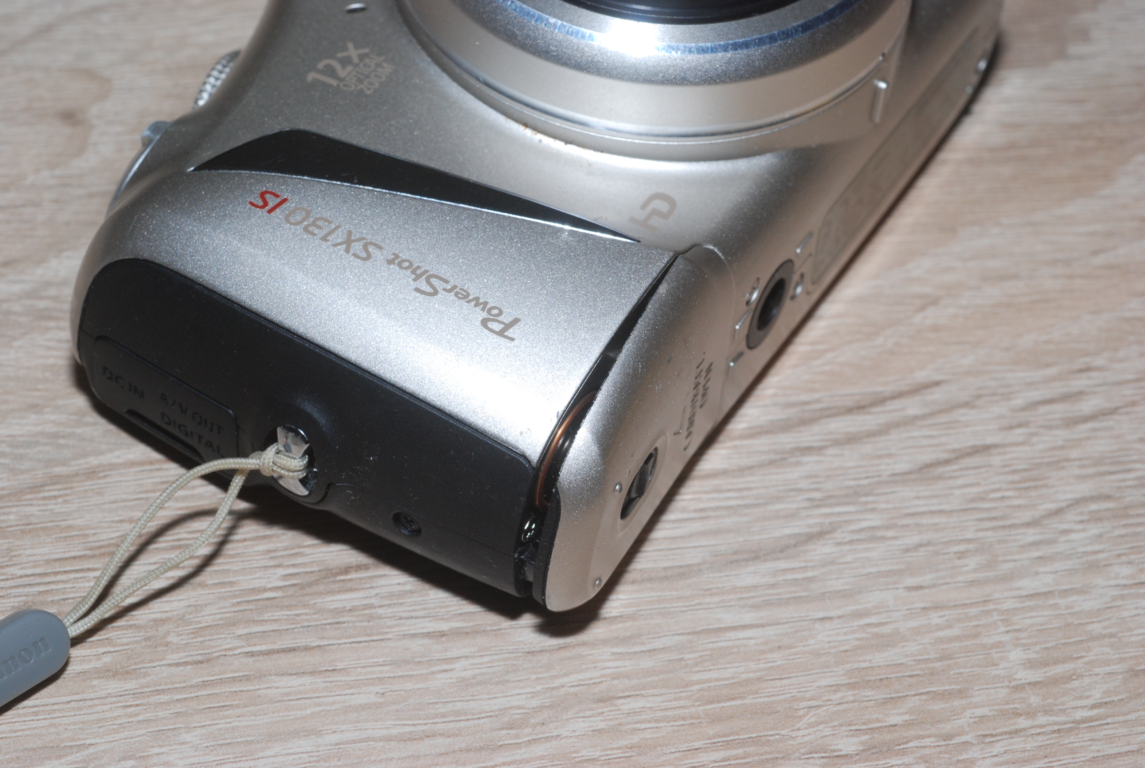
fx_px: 2868
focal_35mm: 90
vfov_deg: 15.3
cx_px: 572
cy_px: 384
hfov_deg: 22.6
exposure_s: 1/60
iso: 400
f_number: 16
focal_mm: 60
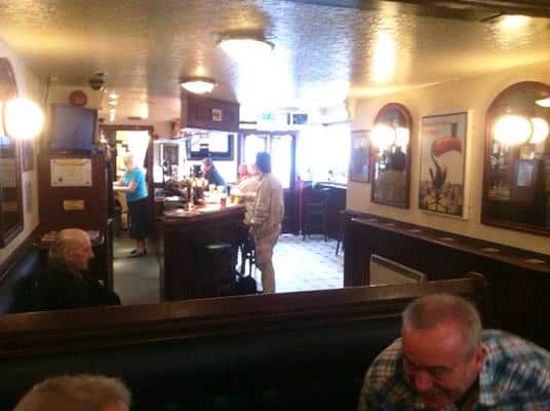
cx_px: 275
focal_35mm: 35
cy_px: 206
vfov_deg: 40.6
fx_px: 555
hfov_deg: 52.7
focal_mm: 3.85
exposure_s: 1/15
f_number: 2.8
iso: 400
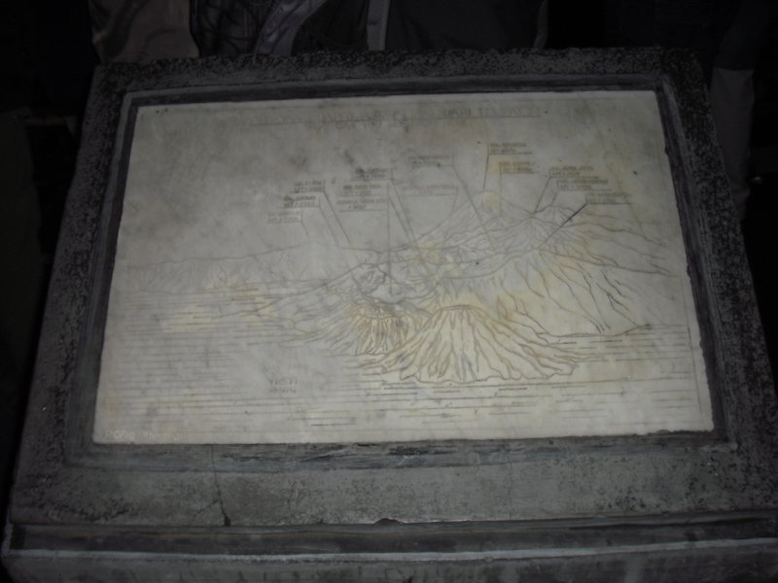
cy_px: 292
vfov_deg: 37.7
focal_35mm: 38
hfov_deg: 49.0
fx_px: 854
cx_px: 389
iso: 100
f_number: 2.8
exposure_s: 1/60
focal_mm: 6.2
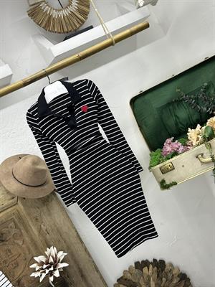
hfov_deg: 30.3
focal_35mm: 48
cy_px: 144
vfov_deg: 39.7
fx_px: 398
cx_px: 108
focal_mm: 6.86
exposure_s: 1/100
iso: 100
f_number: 1.78
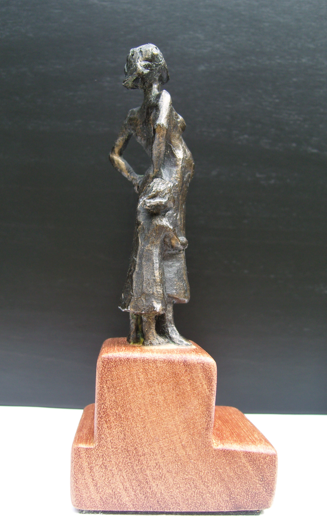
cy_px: 261
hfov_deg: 34.4
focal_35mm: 37
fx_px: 528
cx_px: 147
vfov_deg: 52.7
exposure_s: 1/125
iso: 100
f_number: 2.8
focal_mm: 7.3
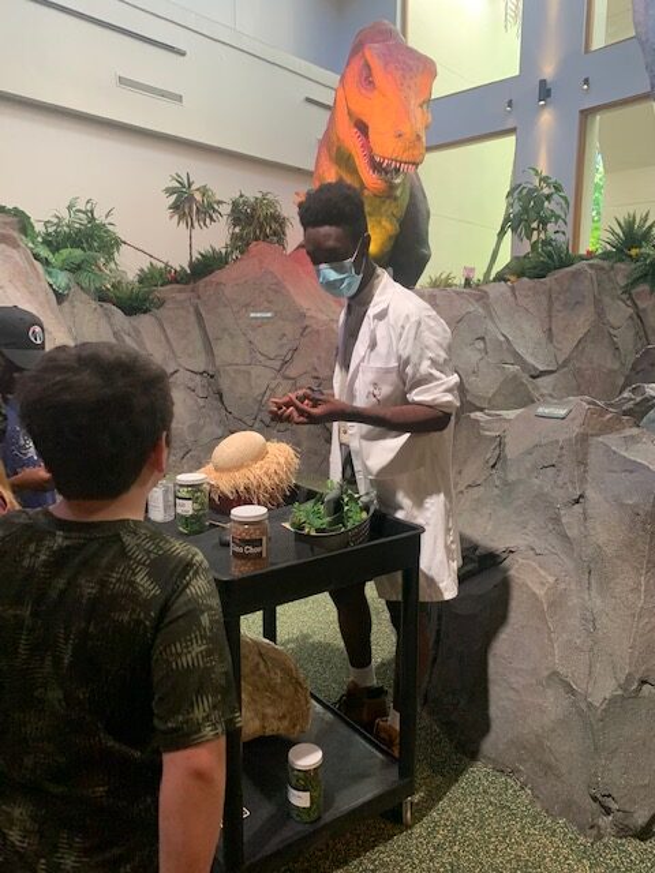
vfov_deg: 67.3
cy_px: 436
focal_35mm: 26
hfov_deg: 53.1
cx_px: 328
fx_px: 656
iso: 250
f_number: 1.8
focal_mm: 4.25
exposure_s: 1/60
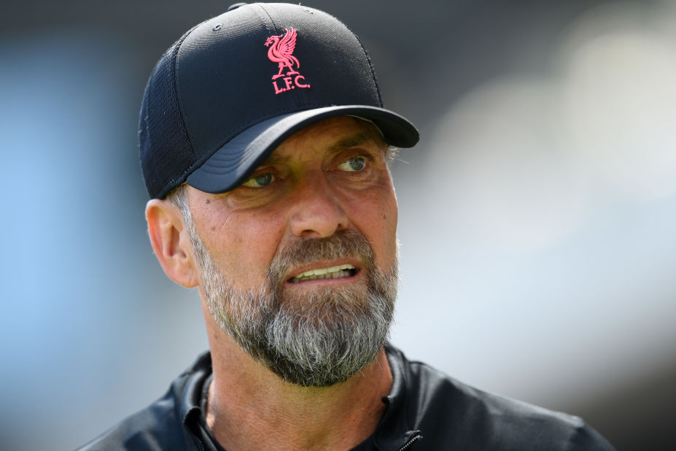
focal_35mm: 442
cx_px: 356
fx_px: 8299
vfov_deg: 3.1
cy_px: 237
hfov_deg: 4.7
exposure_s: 1/1250
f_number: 2.8
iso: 400
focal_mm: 400
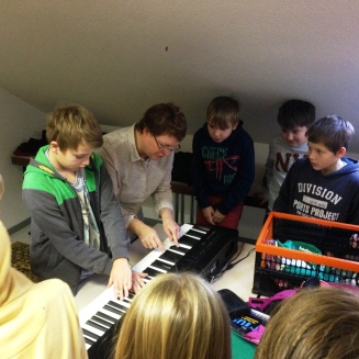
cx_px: 171
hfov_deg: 41.8
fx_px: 469
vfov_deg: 41.9
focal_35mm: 40
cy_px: 178
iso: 320
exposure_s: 1/20
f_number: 2.4
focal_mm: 4.12
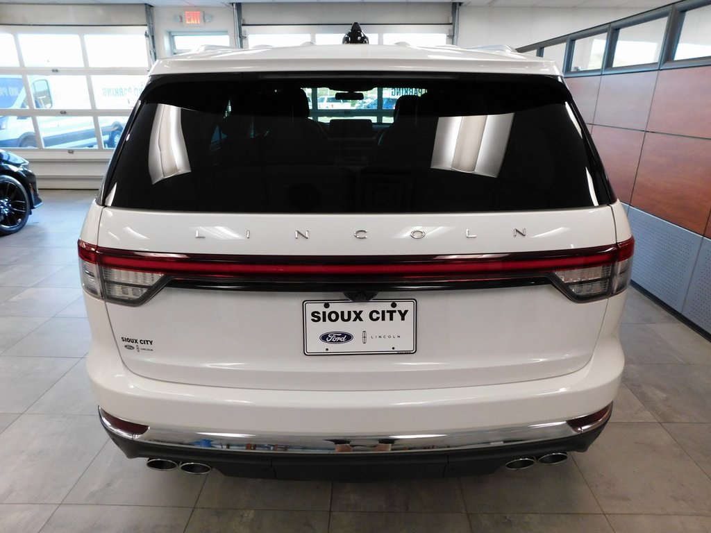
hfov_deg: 73.9
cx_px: 356
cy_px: 266
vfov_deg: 58.9
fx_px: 472
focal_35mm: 23
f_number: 3
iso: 280
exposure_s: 1/30
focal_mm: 4
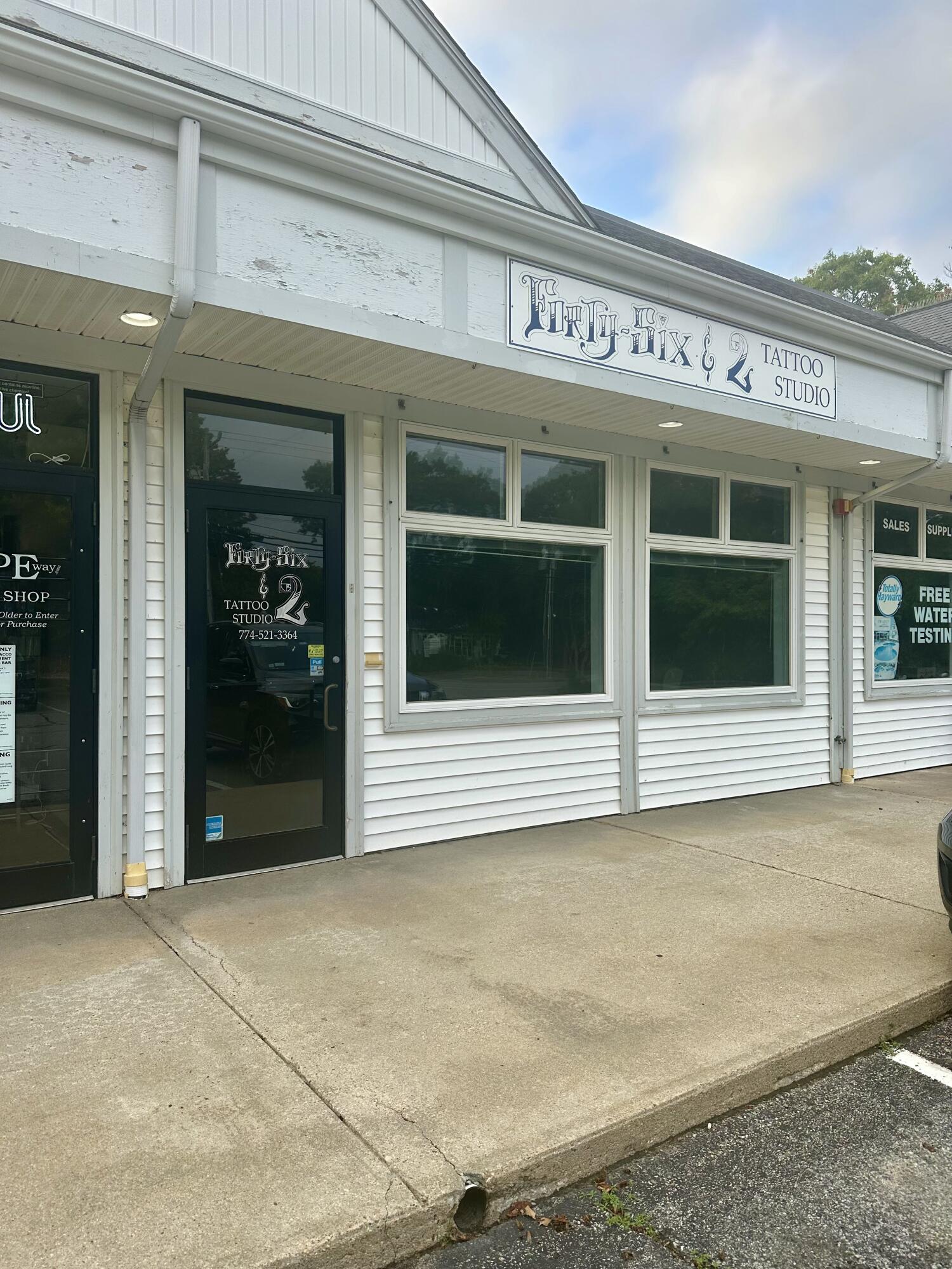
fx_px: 880
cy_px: 634
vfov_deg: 71.6
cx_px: 476
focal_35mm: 24
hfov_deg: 56.8
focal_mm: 6.86
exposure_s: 1/448
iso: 80
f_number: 1.78
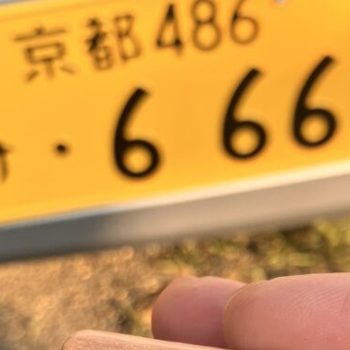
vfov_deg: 24.9
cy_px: 319
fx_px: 766
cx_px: 196
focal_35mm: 67
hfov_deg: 25.7
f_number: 1.8
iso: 32
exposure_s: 1/450
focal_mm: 3.99
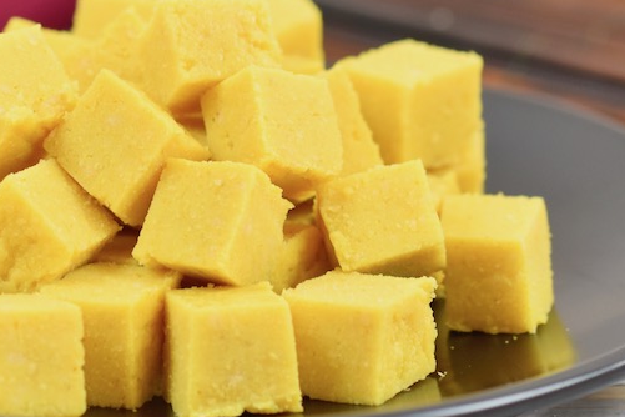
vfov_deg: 4.3
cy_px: 177
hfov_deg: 6.4
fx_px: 5590
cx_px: 133
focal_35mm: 322
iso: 400
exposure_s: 1/80
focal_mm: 105
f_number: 4.5
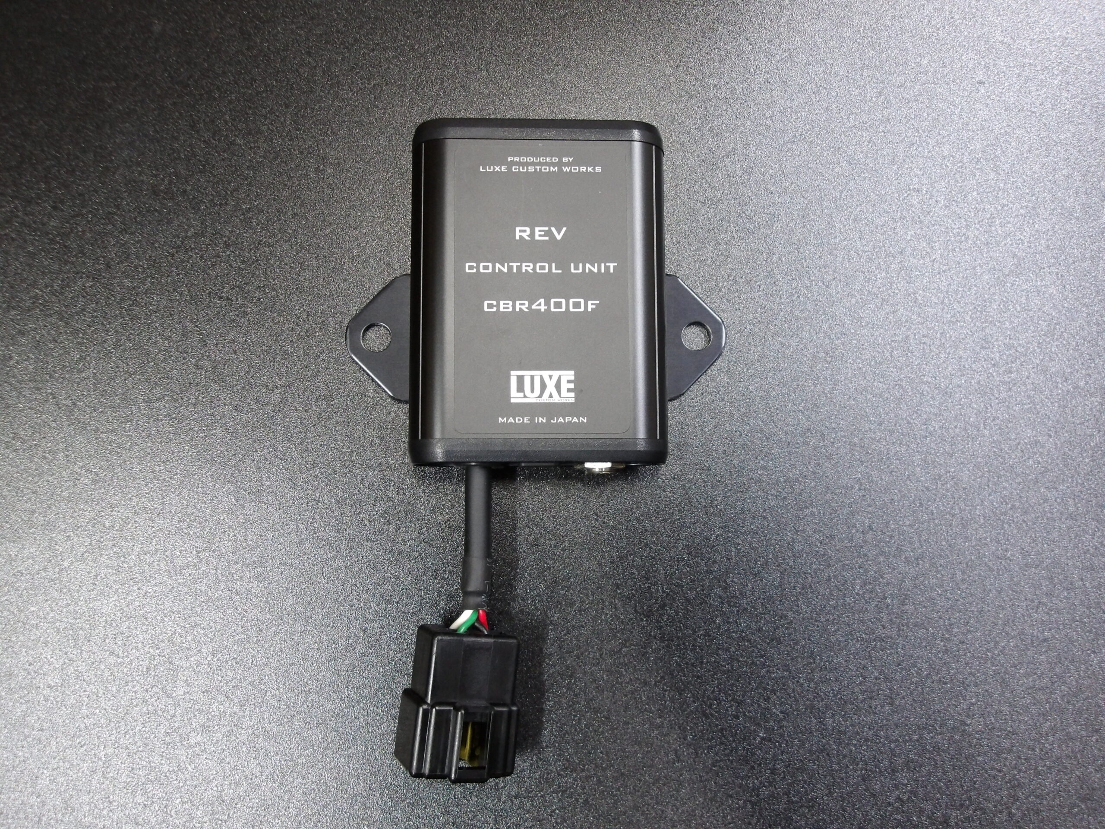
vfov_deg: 51.4
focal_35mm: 27
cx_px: 552
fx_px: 862
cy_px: 414
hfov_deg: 65.3
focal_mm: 4.9
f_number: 3
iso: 406
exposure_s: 1/15
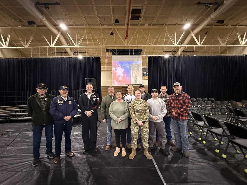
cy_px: 92
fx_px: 100
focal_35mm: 14
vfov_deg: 85.7
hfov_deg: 102.1
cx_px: 124
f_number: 2.2
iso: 1250
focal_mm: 2.22
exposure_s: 1/60
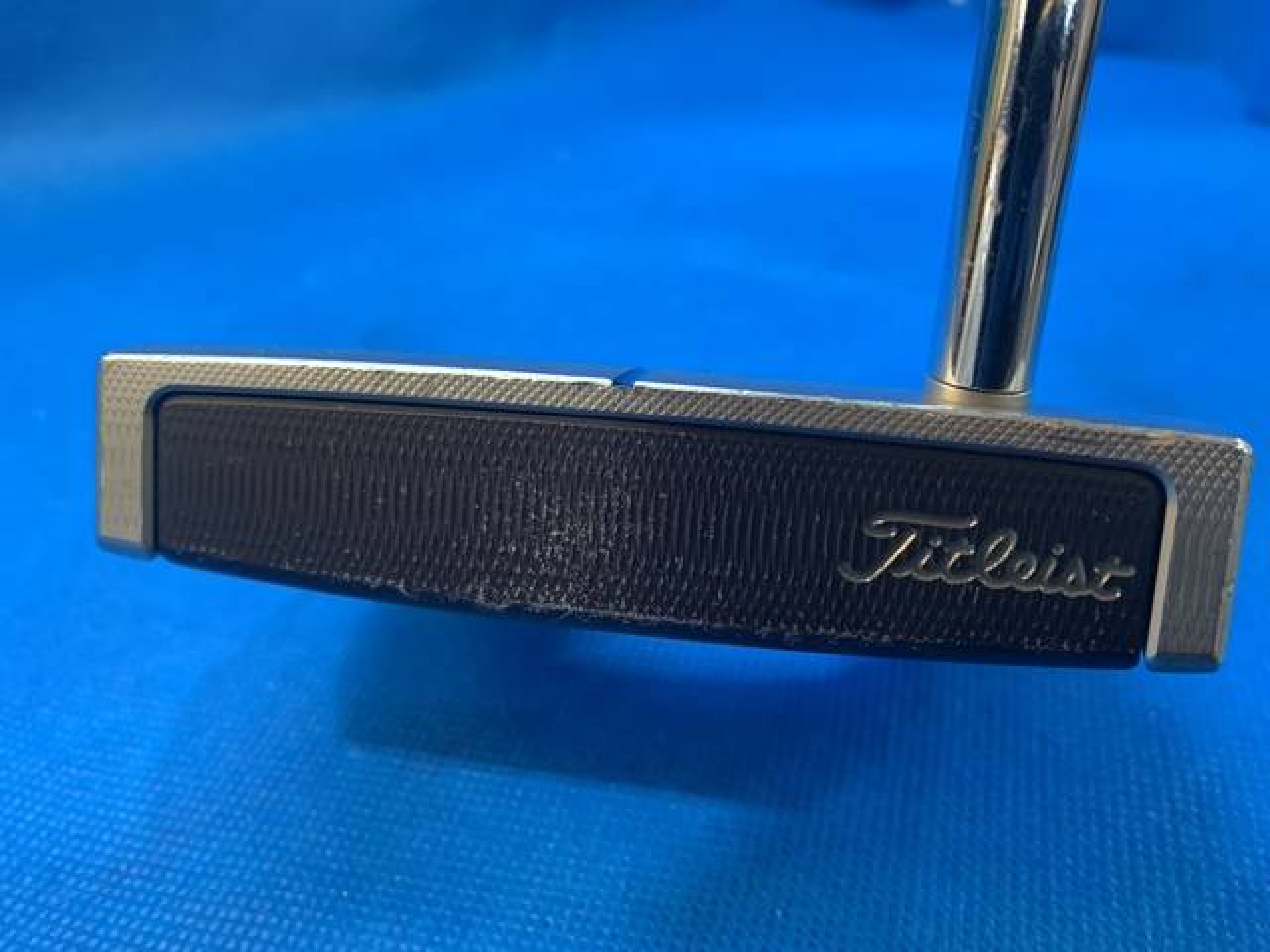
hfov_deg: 67.3
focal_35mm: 26
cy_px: 476
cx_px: 635
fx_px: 954
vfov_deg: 53.1
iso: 160
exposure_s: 1/60
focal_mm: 4.25
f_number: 1.8
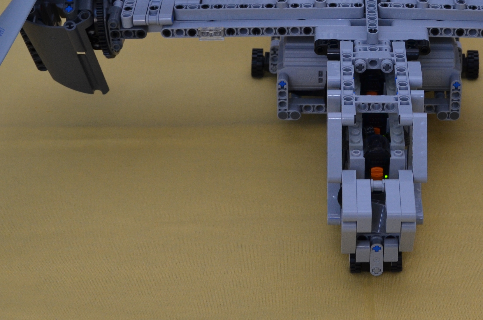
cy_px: 45
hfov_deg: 20.8
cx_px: 381
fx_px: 1300
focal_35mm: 97
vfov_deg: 13.9
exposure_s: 1/60
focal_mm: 29
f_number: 6.3
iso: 400
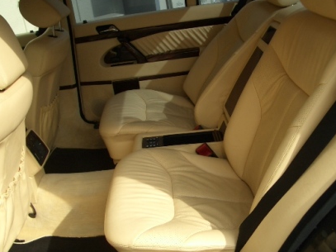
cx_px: 163
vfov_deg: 33.6
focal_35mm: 43
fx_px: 417
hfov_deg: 43.9
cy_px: 130
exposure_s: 1/640
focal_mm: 5.8
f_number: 2.6
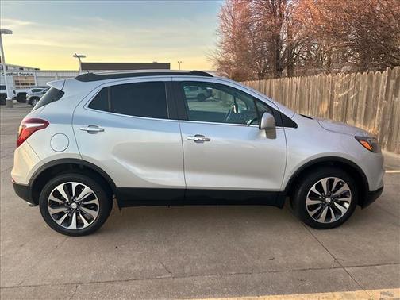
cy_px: 150
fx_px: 300
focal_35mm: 26
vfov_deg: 53.1
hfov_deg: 67.3
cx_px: 200
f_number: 1.5
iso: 50
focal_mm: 5.7
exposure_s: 1/121
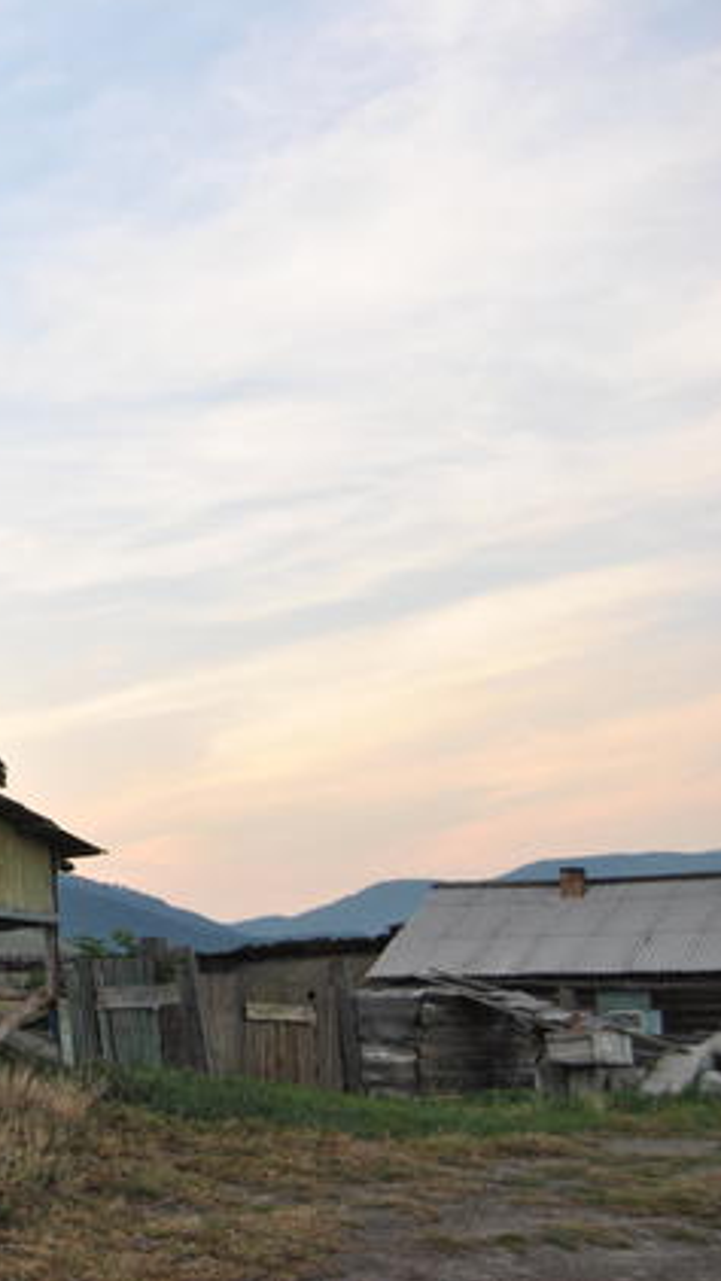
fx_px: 2276
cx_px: -243
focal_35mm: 67
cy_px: 639
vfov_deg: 31.4
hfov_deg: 16.9
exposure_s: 1/125
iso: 200
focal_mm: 28
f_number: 5.6
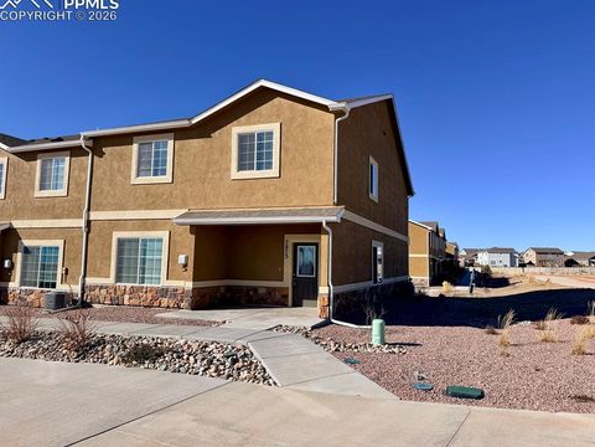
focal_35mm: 25
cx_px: 307
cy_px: 219
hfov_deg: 69.4
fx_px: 430
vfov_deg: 54.9
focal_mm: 6.76
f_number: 1.78
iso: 80
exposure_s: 1/6173
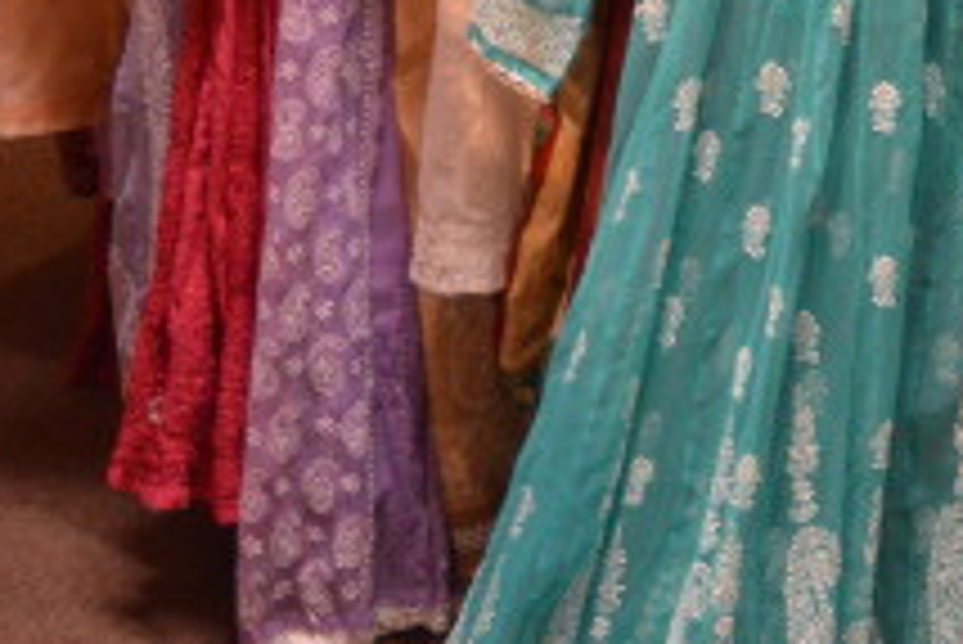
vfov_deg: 10.4
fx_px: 3453
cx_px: 1238
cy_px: -160
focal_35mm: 129
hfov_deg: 15.2
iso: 1400
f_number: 3.8
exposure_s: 1/60
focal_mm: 24
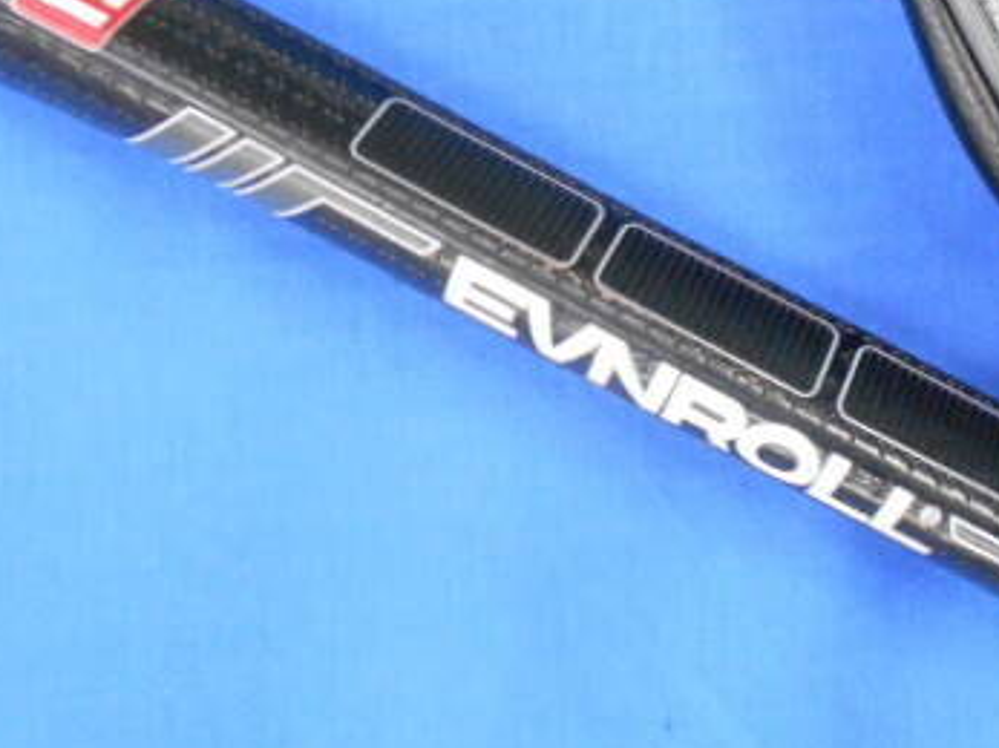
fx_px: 1385
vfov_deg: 29.4
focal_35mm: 48
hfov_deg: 38.1
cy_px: 118
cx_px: 809
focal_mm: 4.6
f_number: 3.2
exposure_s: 1/25
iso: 400
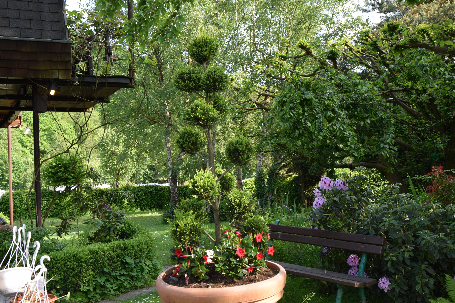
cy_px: 152
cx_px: 228
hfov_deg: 46.4
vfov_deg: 31.9
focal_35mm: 42
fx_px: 531
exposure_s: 1/160
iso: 400
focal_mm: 28
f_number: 8
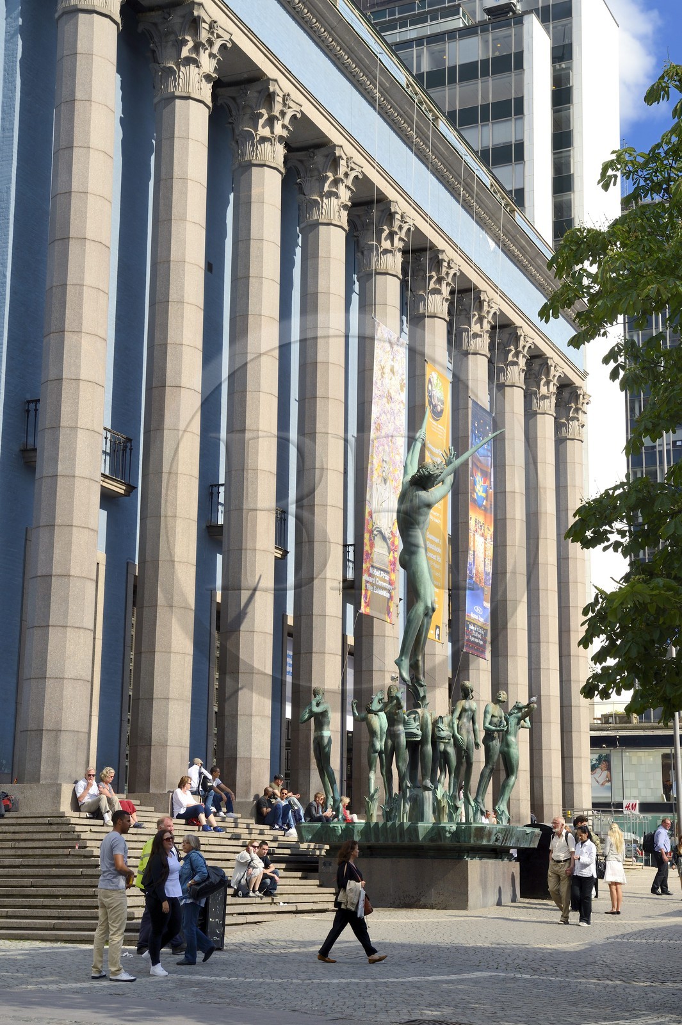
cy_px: 512
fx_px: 1593
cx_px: 341
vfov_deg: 35.7
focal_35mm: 56
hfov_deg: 24.2
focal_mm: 56
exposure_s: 1/250
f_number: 10
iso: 200
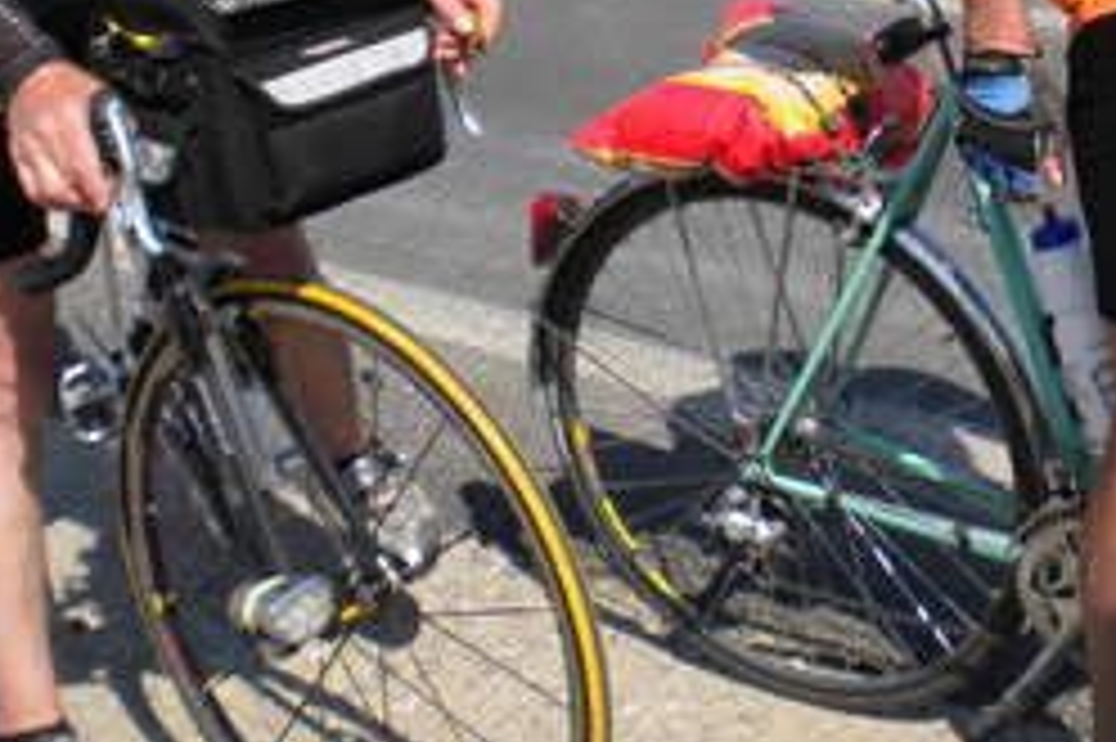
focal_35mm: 88
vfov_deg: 15.2
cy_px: -9
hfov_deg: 22.6
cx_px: 972
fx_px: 2726
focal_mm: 6.3
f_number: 4.6
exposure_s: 1/667
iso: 80
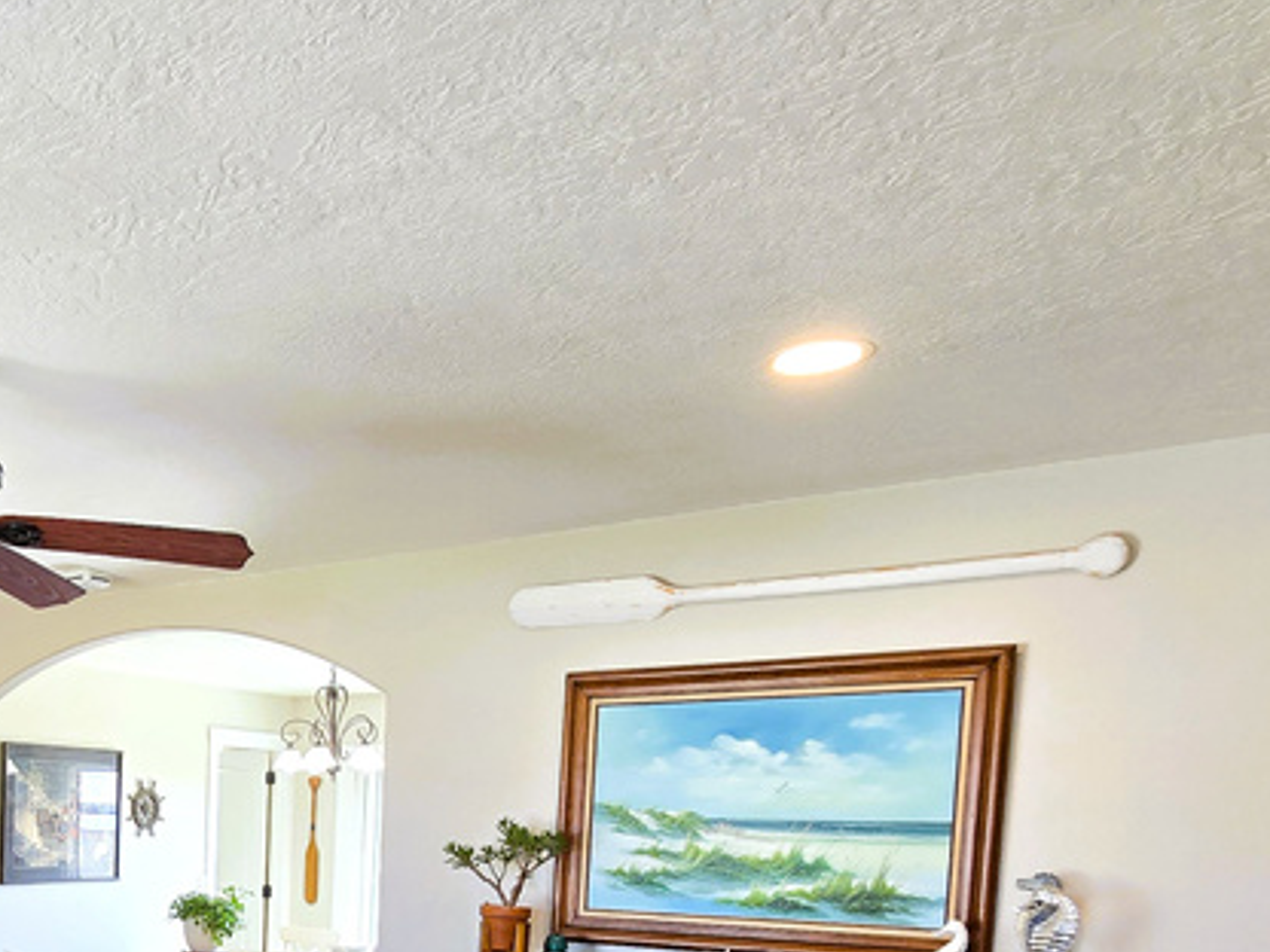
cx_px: 76
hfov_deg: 49.2
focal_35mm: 32
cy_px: 928
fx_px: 1174
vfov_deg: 39.5
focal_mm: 2.2
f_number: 2.2
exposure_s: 1/60
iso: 100
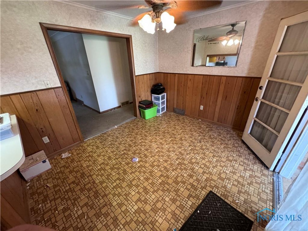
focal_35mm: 14
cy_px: 116
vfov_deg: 85.7
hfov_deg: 102.1
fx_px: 125
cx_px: 154
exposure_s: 1/60
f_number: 2.2
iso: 640
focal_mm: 2.22
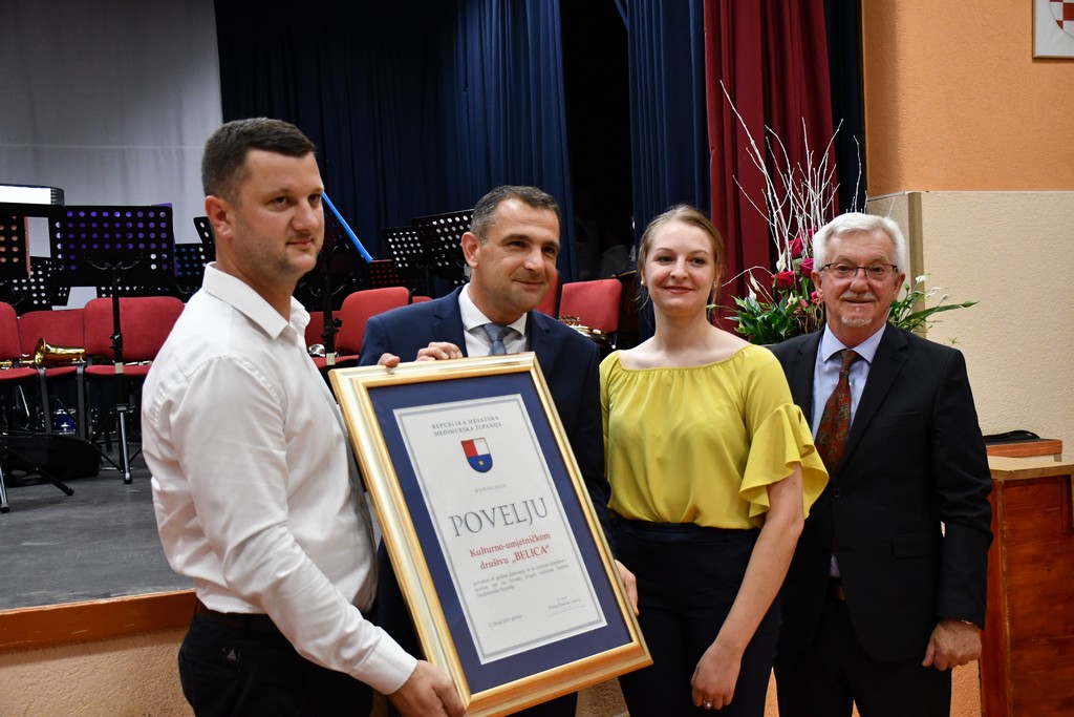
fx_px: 1193
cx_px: 537
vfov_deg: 33.4
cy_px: 358
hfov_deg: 48.5
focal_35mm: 40
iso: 2500
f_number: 4
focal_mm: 27
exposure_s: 1/125
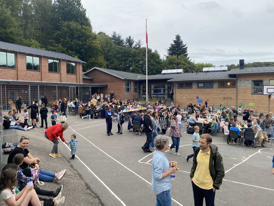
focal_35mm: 26
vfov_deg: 53.1
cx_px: 137
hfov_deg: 67.3
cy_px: 103
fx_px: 206
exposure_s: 1/283
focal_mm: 4.25
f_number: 1.8
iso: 32
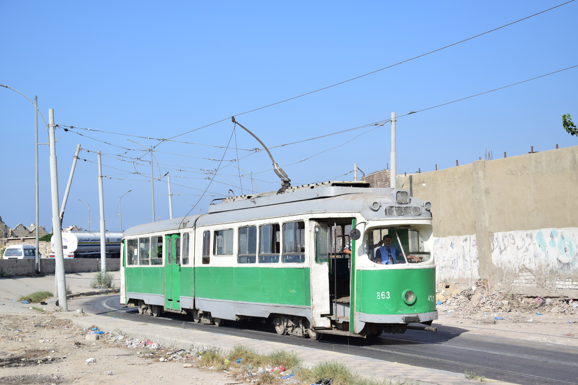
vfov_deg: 21.6
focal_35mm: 63
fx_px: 1012
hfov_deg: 31.9
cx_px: 289
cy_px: 192
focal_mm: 42
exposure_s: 1/1000
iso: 200
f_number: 6.3
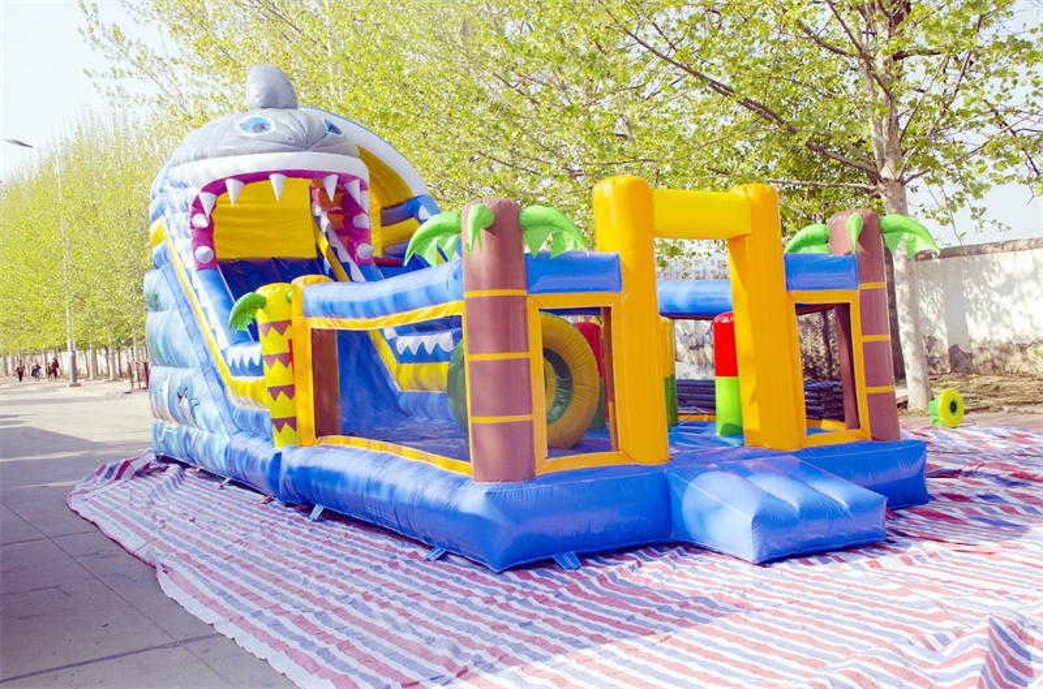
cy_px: 344
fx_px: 1127
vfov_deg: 34.0
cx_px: 522
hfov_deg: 49.7
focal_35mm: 39
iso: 160
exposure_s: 1/250
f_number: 8
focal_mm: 26
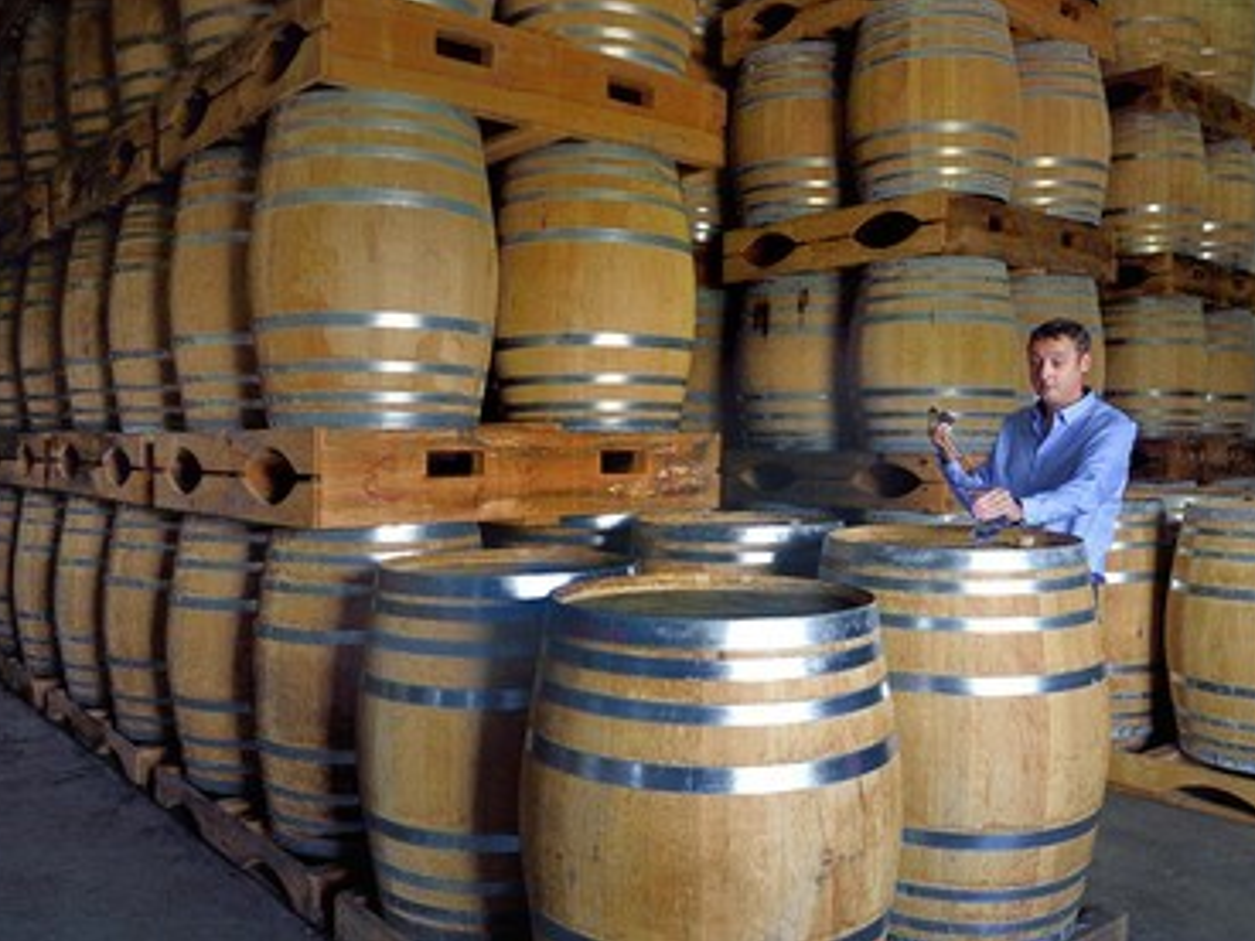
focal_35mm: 33
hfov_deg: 55.3
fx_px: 1196
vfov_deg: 42.9
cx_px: 663
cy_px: 467
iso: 1600
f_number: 7.1
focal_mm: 30
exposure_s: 1/250
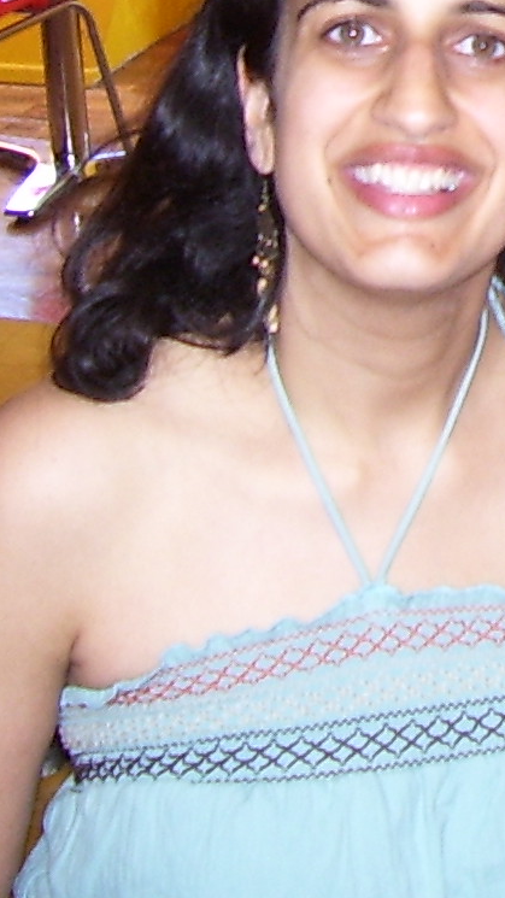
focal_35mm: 128
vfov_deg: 16.0
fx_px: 3047
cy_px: -241
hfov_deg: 9.0
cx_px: 933
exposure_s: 1/15
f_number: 2.7
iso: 80
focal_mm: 5.6
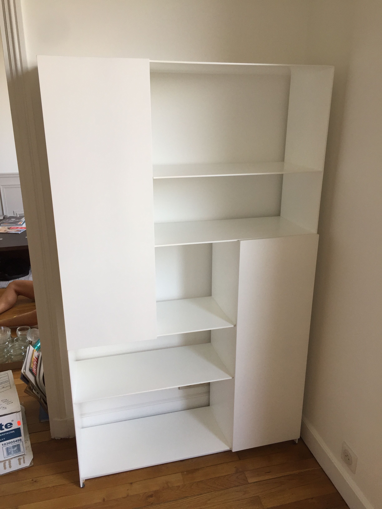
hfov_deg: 48.2
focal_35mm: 29
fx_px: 427
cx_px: 191
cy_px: 254
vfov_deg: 61.7
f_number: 2.2
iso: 50
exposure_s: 1/100
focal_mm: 4.15
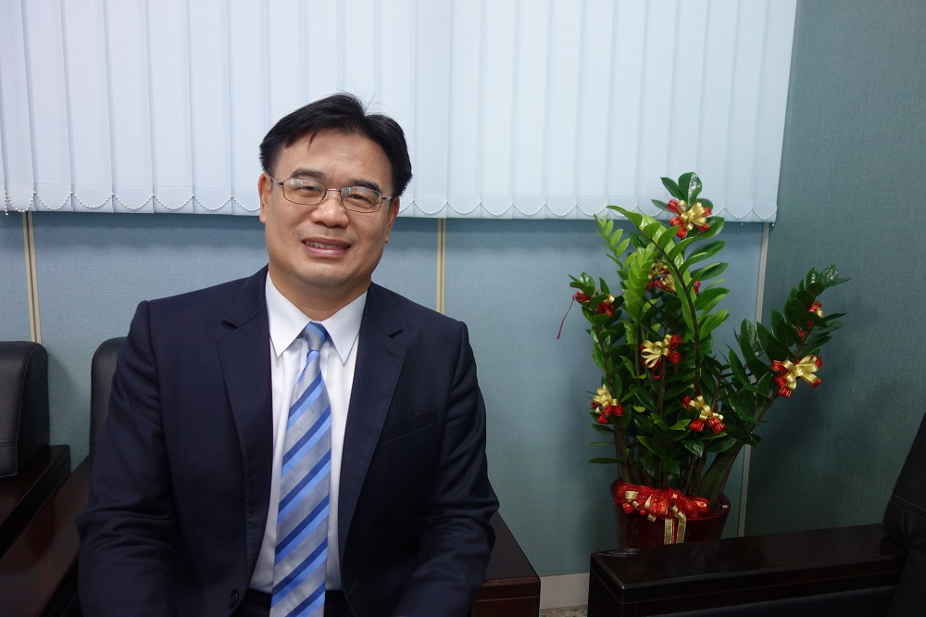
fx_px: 720
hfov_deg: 65.5
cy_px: 308
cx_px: 463
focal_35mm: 28
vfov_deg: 46.4
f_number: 1.8
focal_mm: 10.4
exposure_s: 1/80
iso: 250
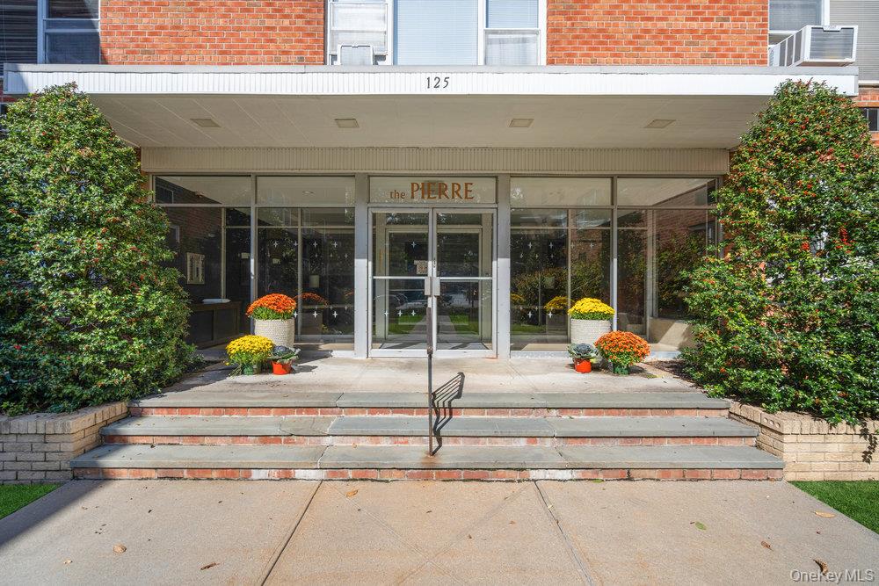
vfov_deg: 73.8
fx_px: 391
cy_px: 293
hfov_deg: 96.7
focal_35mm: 16
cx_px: 440
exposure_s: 1/500
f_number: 5
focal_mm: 16
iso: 125
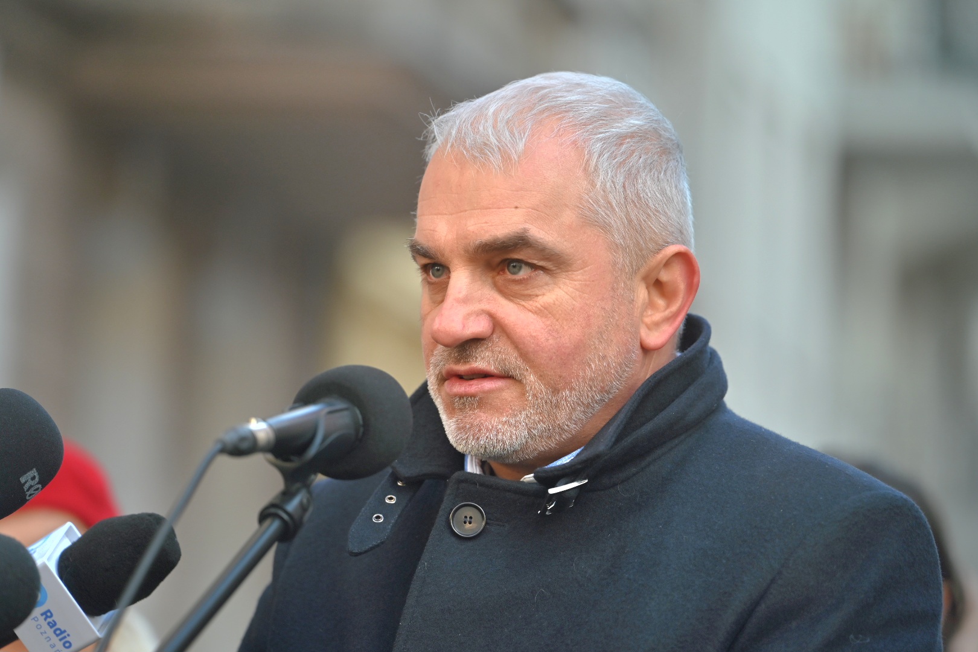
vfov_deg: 7.6
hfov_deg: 11.4
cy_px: 326
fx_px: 4890
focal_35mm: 180
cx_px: 489
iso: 180
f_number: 2.8
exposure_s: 1/400
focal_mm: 180
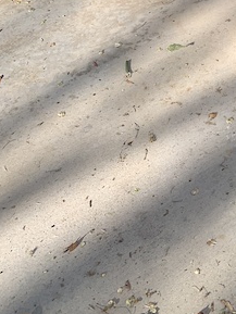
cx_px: 270
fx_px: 654
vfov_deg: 23.7
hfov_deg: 19.5
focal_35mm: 72
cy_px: -100
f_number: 1.8
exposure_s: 1/1205
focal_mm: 4.25
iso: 25
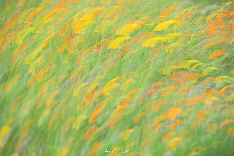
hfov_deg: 5.2
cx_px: 117
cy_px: 78
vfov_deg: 3.4
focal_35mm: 400
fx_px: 2600
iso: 100
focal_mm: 400
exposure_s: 1/13
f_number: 13
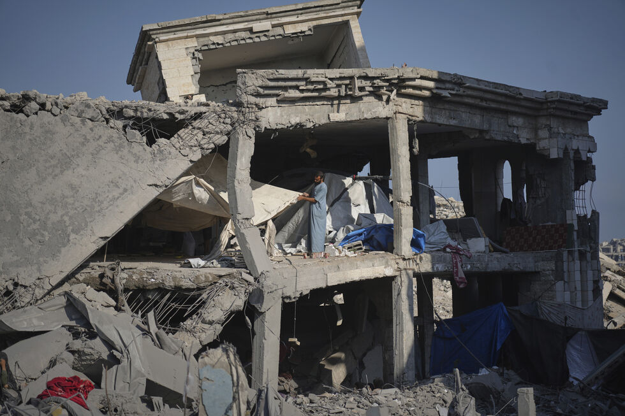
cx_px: 312
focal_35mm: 105
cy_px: 208
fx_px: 1822
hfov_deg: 19.5
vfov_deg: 13.0
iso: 200
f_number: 4
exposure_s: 1/2500
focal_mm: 105
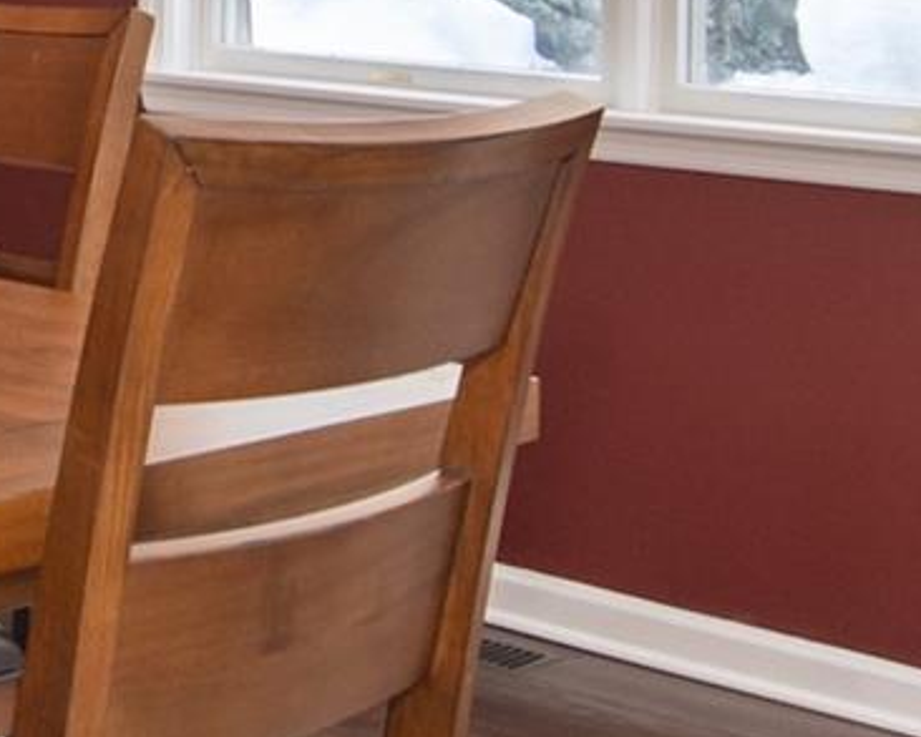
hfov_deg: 20.0
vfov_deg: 17.1
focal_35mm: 87
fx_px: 2362
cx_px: -317
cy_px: -112
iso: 640
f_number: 8
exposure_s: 1/25
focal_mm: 11
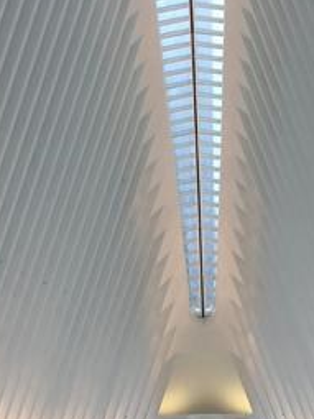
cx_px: 169
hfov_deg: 19.9
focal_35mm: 74
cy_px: 332
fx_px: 896
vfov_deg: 25.9
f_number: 2.2
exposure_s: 1/60
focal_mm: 4.15
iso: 32
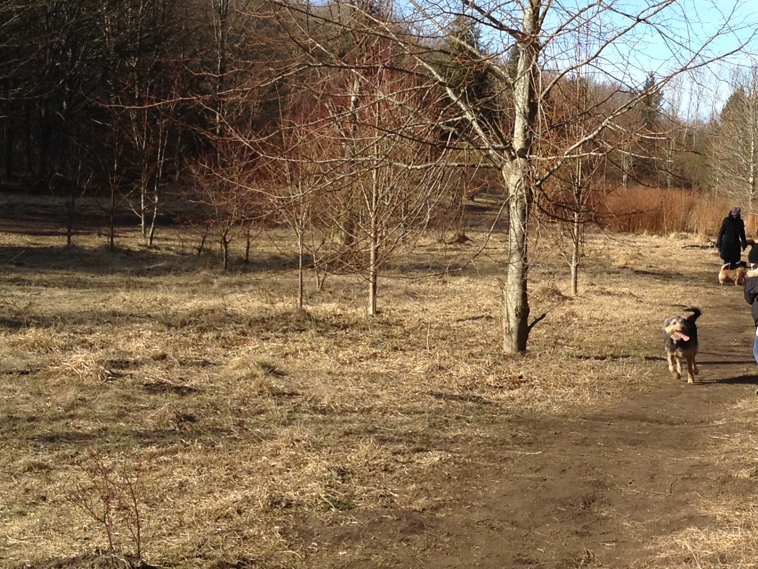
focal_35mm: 86
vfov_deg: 17.1
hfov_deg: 22.4
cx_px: 641
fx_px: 1883
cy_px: 211
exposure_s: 1/1042
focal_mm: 4.28
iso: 64
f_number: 2.4
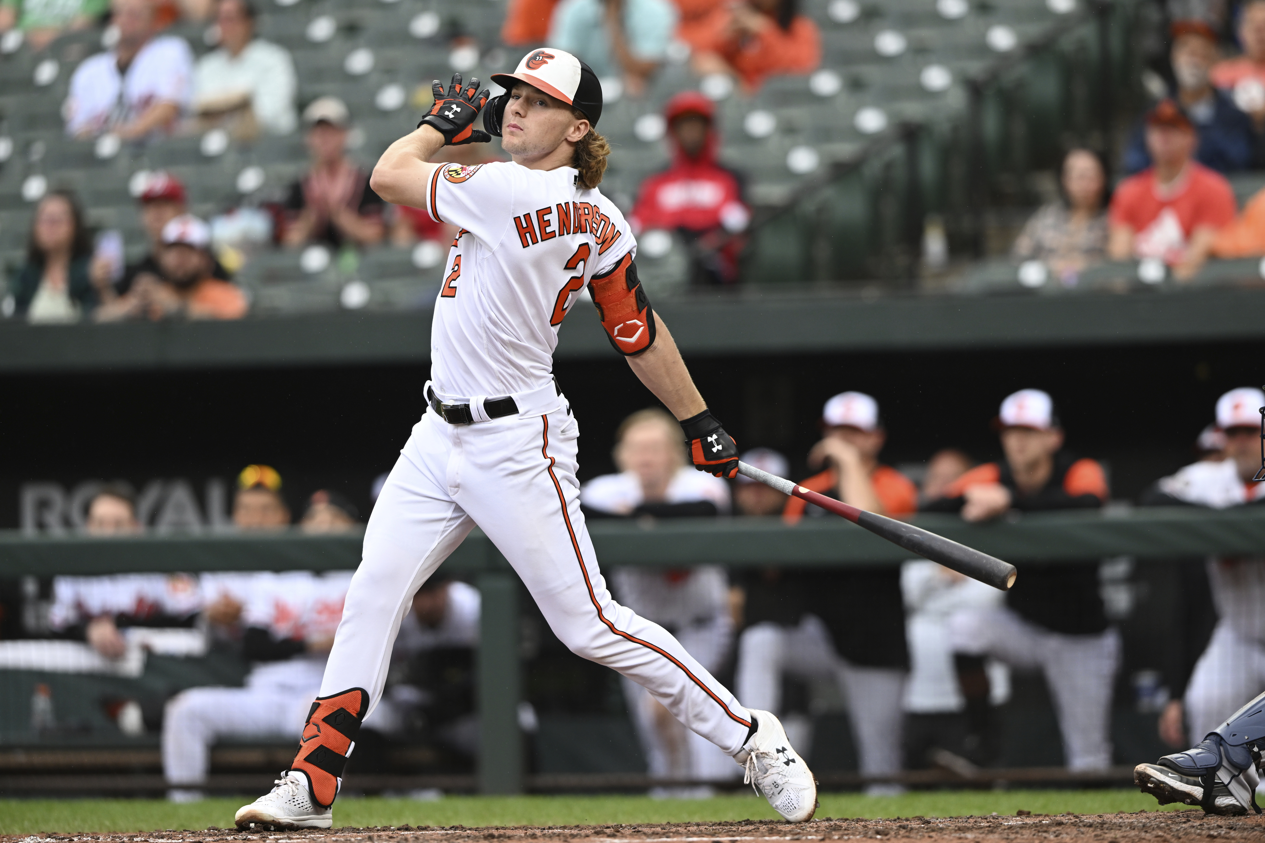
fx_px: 14054
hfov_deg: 5.2
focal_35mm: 400
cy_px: 422
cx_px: 632
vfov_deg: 3.4
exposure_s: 1/2000
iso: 800
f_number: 3.5
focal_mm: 400
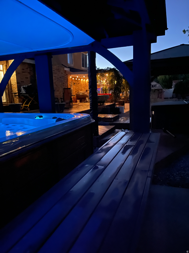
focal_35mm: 25
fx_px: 182
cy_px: 126
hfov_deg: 54.9
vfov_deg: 69.4
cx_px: 94
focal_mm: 5.1
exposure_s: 1/5
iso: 5000
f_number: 1.6
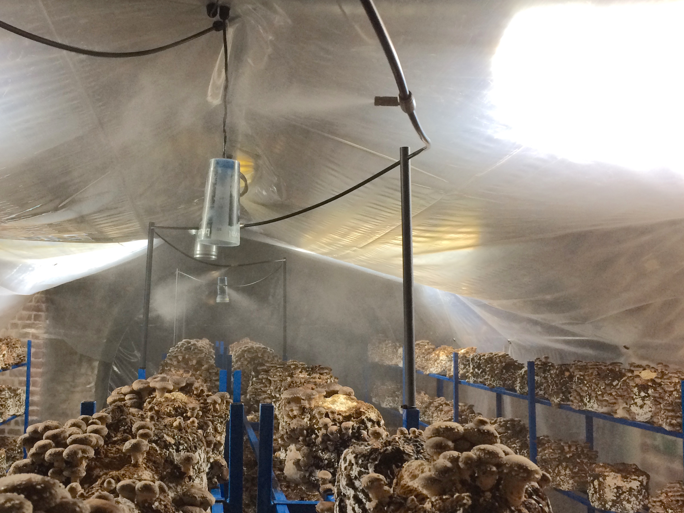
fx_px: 771
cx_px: 233
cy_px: 256
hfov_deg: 47.2
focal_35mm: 39
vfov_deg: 36.8
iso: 50
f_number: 2.2
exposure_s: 1/33
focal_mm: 4.15
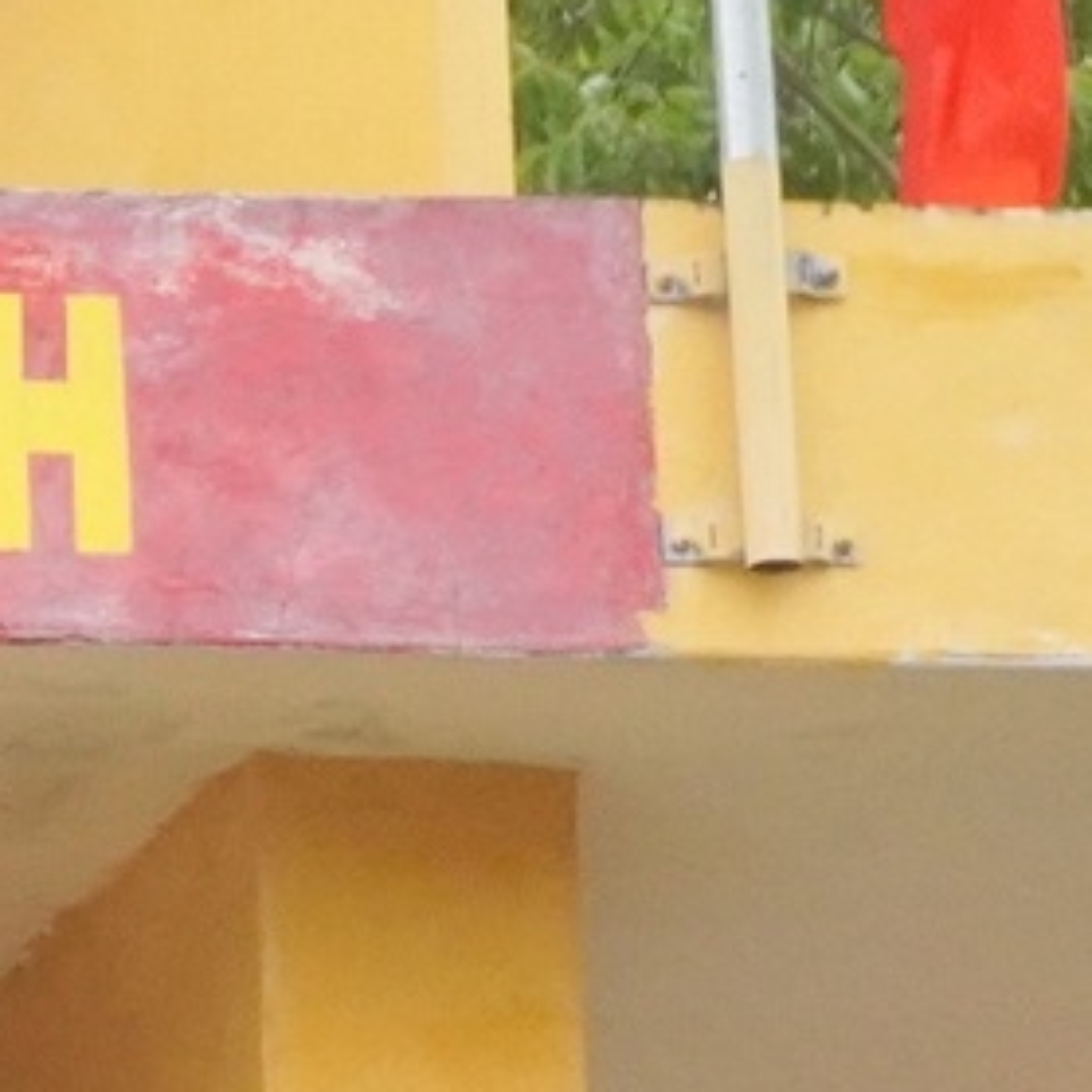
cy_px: 2898
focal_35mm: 584
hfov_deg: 2.9
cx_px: -3057
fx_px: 20843
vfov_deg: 3.0
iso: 1600
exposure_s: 1/640
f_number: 8
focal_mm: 50
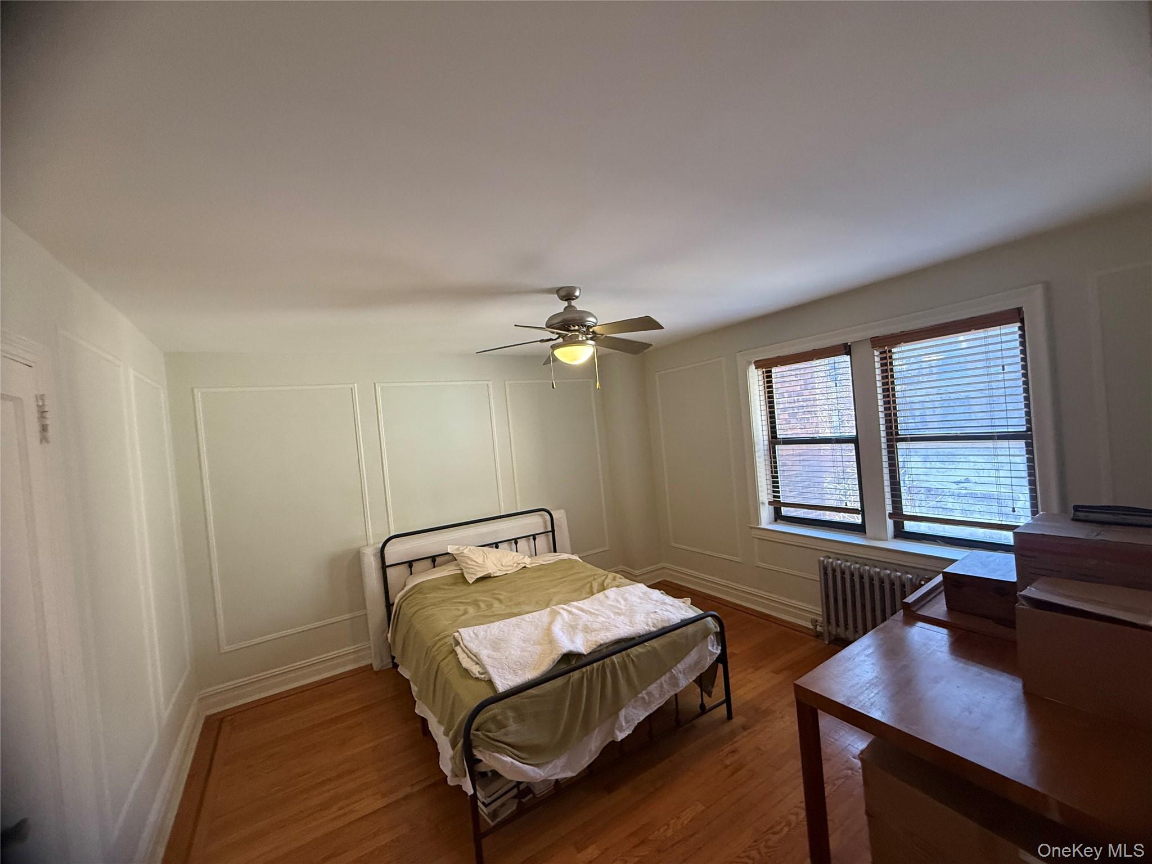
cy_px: 432
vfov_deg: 85.7
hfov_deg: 102.1
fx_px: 466
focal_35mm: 14
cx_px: 576
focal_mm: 2.22
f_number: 2.2
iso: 400
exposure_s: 1/60
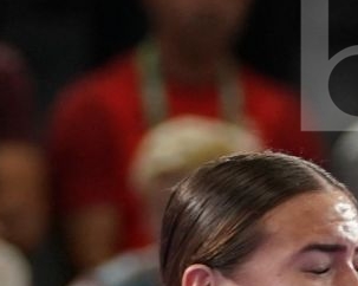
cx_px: 411
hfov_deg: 1.4
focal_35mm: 1394
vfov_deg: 1.1
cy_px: 442
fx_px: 14761
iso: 1600
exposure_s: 1/1000
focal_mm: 167
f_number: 2.8
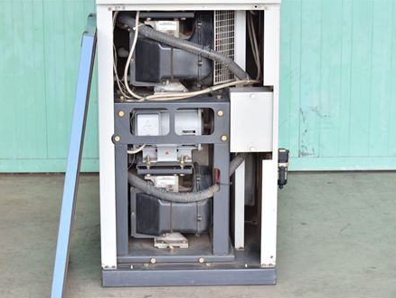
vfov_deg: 16.3
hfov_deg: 21.6
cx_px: 195
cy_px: 148
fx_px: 1036
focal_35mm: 91
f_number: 6.3
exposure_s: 1/320
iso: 1250
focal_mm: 55
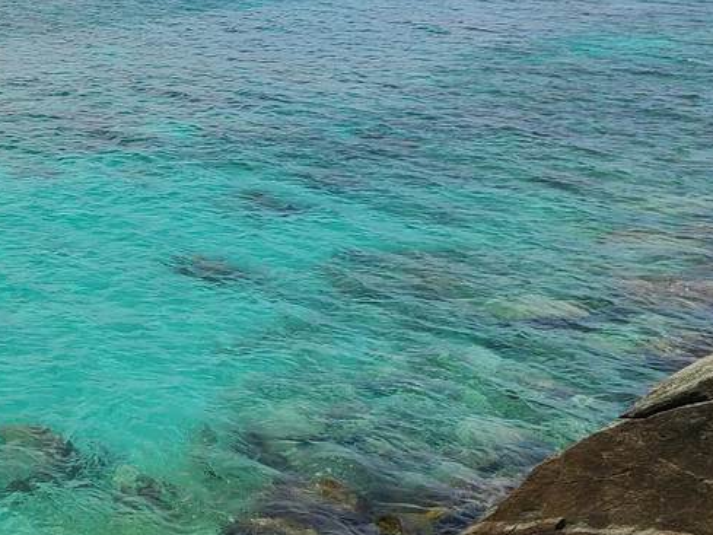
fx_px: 1401
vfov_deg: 21.1
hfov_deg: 25.9
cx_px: -111
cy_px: 45
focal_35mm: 68
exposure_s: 1/3829
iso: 40
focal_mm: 5.4
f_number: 1.8
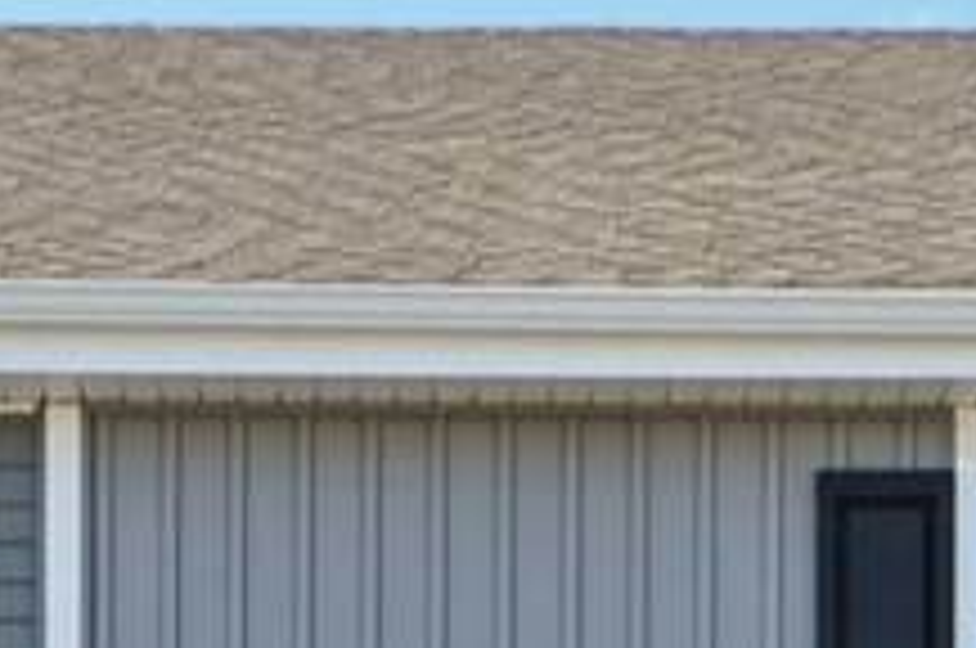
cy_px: 1618
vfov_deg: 6.8
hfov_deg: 10.9
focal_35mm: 189
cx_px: 522
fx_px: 5116
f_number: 13
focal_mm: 32
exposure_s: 1/250
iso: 400
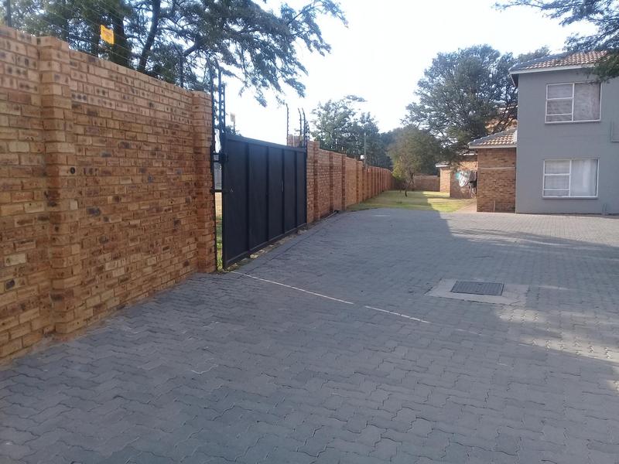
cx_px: 310
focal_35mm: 31
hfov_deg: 58.4
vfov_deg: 45.4
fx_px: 554
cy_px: 232
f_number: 2.2
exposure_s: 1/427
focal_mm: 3.3
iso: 50
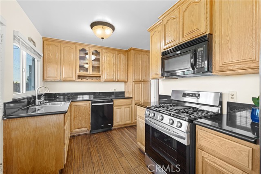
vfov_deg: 77.4
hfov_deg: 100.4
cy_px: 87
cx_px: 130
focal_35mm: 15
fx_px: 109
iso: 1000
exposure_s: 1/15
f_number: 3.2
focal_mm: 15
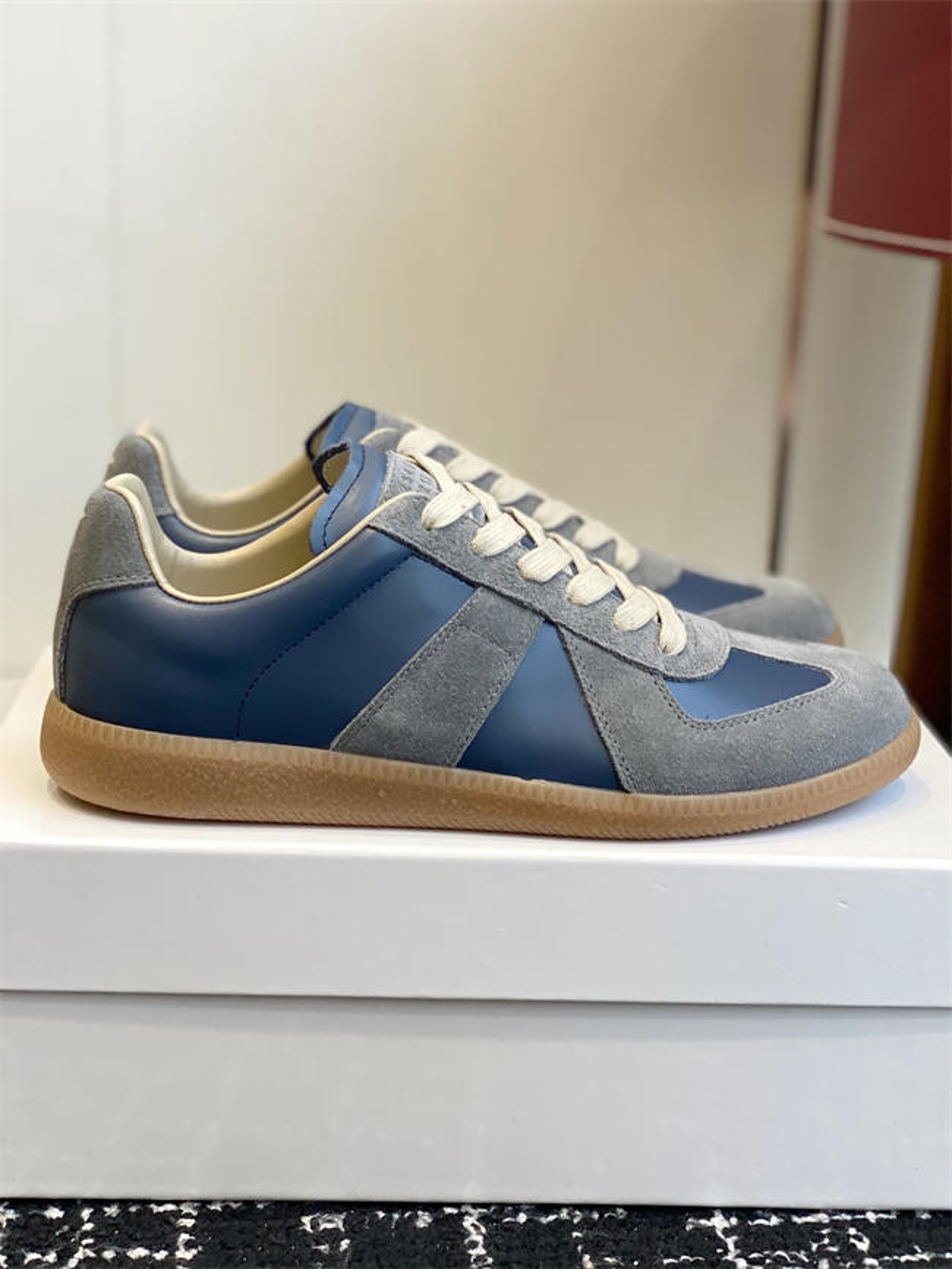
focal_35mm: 52
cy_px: 634
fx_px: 1906
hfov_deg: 28.0
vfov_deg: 36.8
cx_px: 476
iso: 80
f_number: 2
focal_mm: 6
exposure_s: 1/122
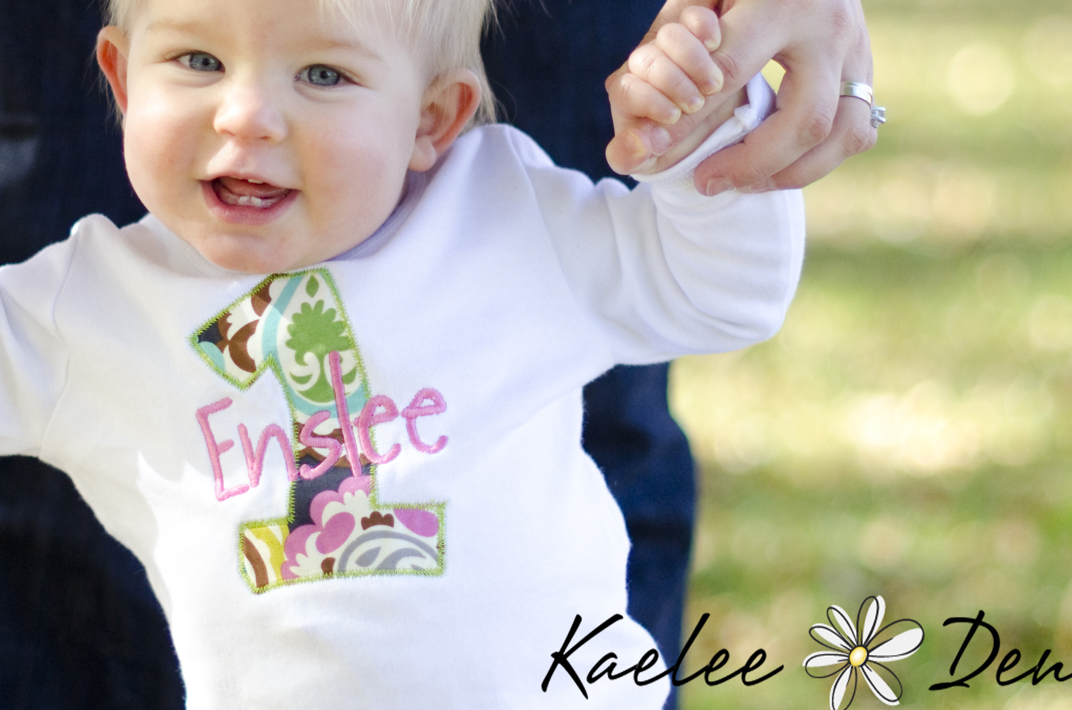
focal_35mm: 145
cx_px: 379
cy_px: 313
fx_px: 4309
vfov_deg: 9.4
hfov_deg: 14.2
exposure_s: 1/2000
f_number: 1.8
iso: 250
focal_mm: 50
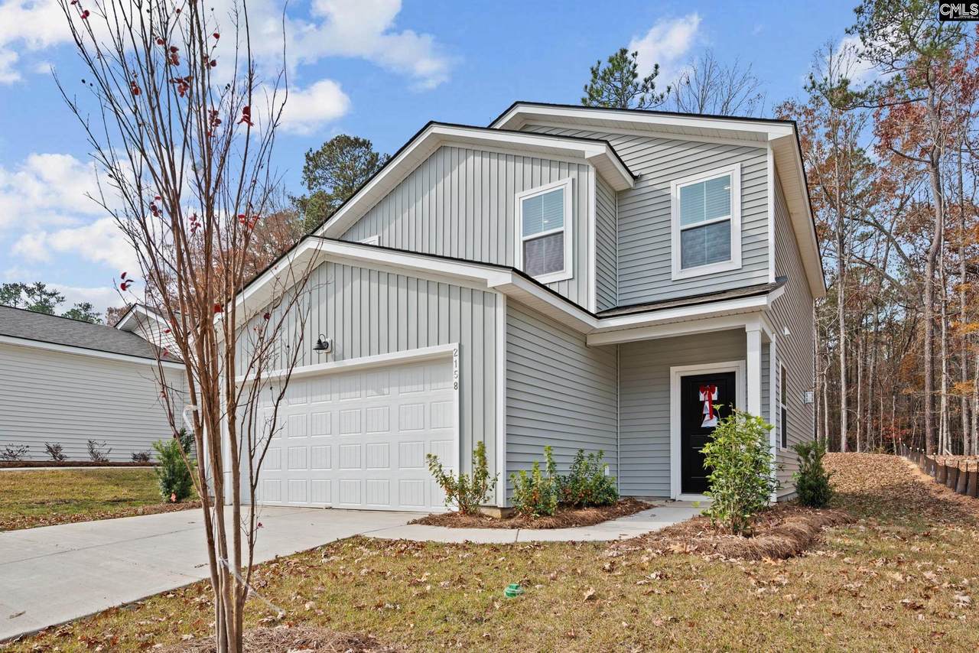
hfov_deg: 86.9
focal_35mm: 19
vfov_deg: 64.6
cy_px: 326
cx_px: 490
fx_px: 517
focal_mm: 19
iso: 100
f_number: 8
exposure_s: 1/80
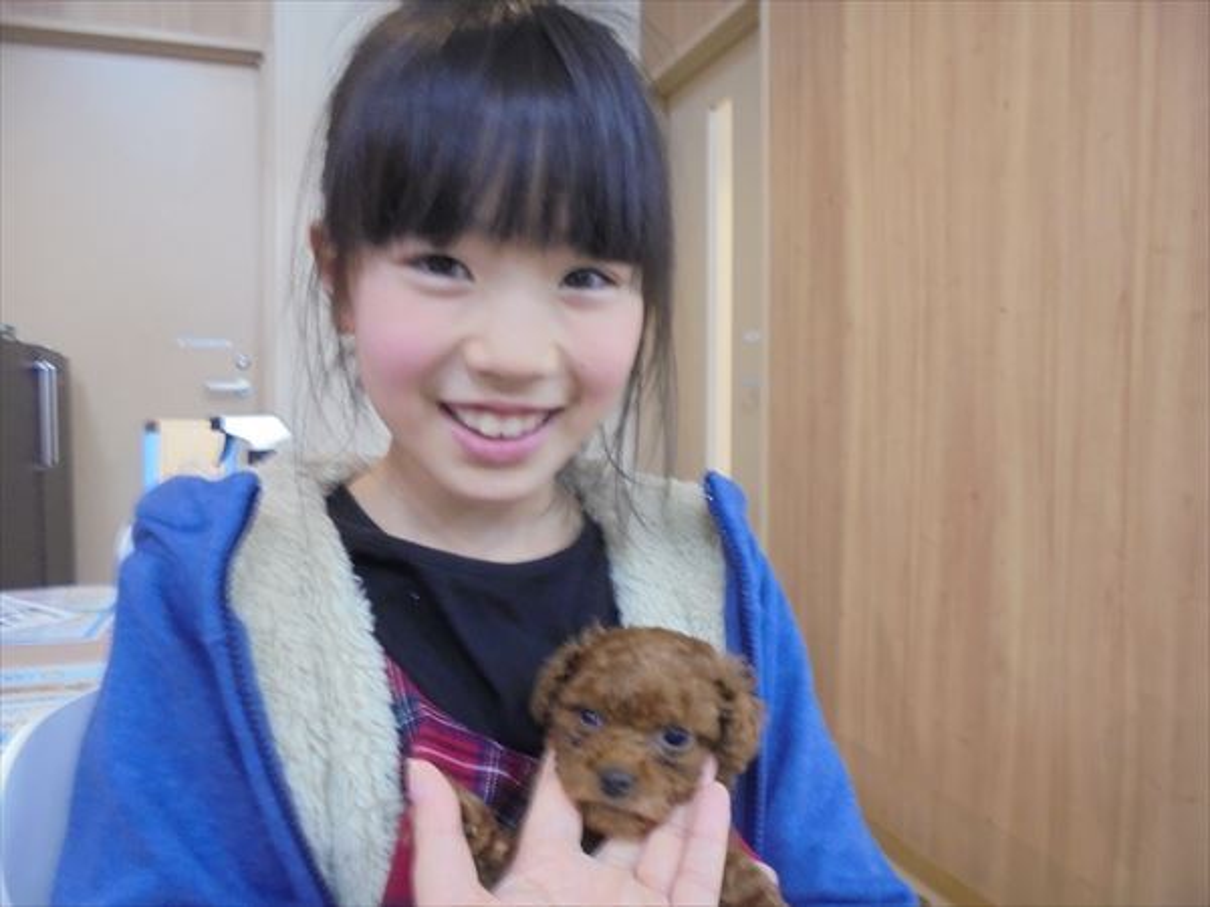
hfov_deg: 67.3
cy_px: 454
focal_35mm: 26
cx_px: 605
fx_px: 909
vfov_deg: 53.1
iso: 400
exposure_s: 1/15
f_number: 3.5
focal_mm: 4.6
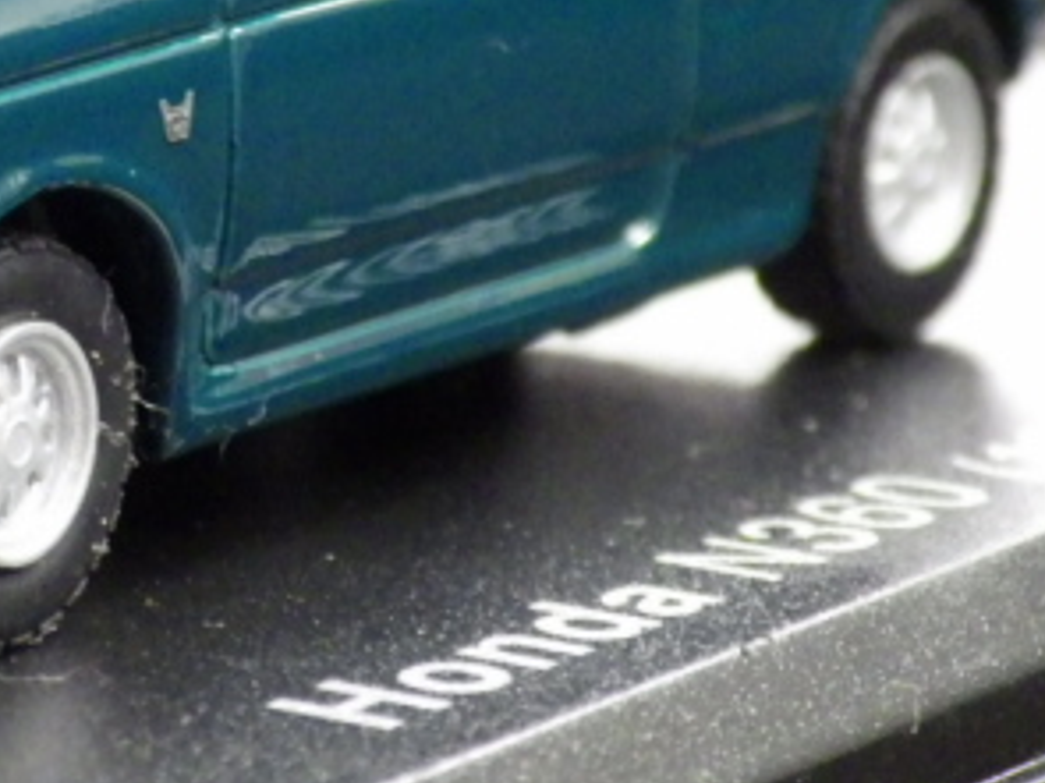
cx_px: -39
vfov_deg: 5.1
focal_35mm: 289
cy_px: -18
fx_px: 8721
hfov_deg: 6.8
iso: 1600
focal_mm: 23.8
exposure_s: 1/20
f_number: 5
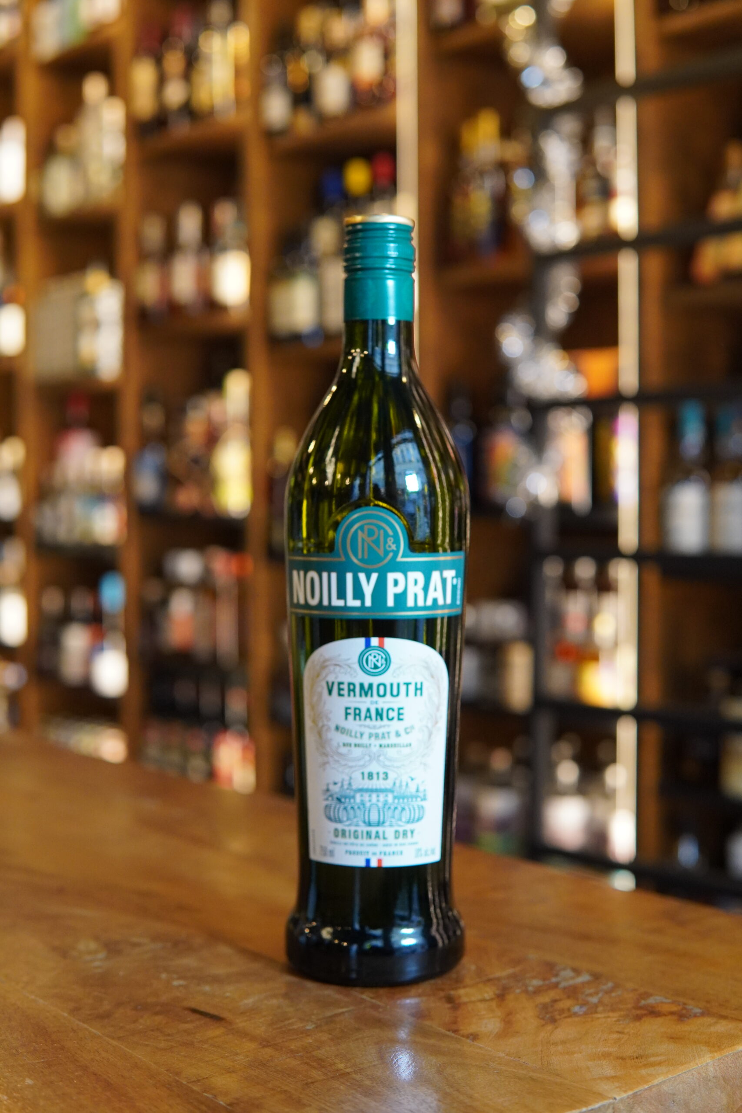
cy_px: 556
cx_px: 371
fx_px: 1391
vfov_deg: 43.6
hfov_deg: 29.9
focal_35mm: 45
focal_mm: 30
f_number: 3.2
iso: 1600
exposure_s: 1/160
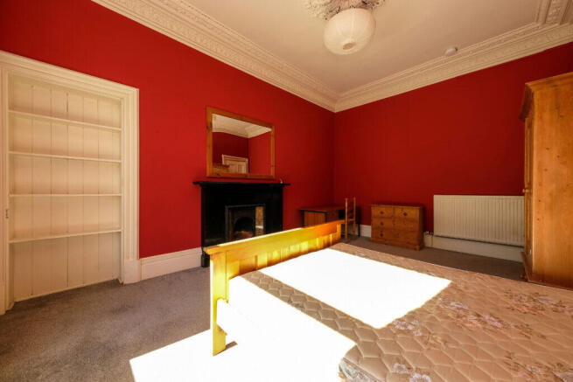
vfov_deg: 85.5
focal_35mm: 13
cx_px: 286
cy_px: 191
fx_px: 207
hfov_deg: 108.3
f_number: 8
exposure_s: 1/30
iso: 200
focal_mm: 8.6
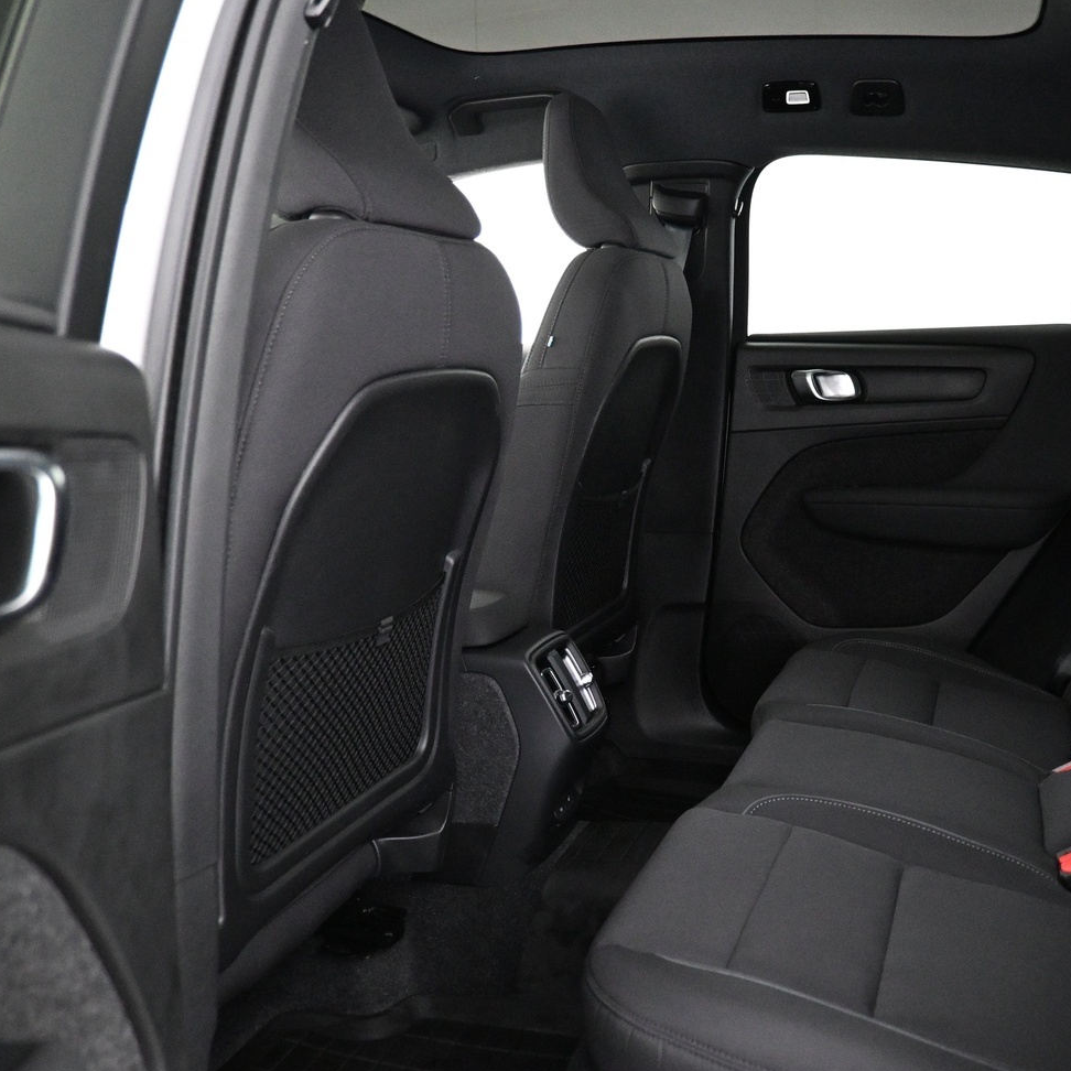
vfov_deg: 48.4
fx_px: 1190
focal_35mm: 34
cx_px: 711
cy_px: 567
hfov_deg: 47.7
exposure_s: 1/25
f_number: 3.5
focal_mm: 16
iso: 4000
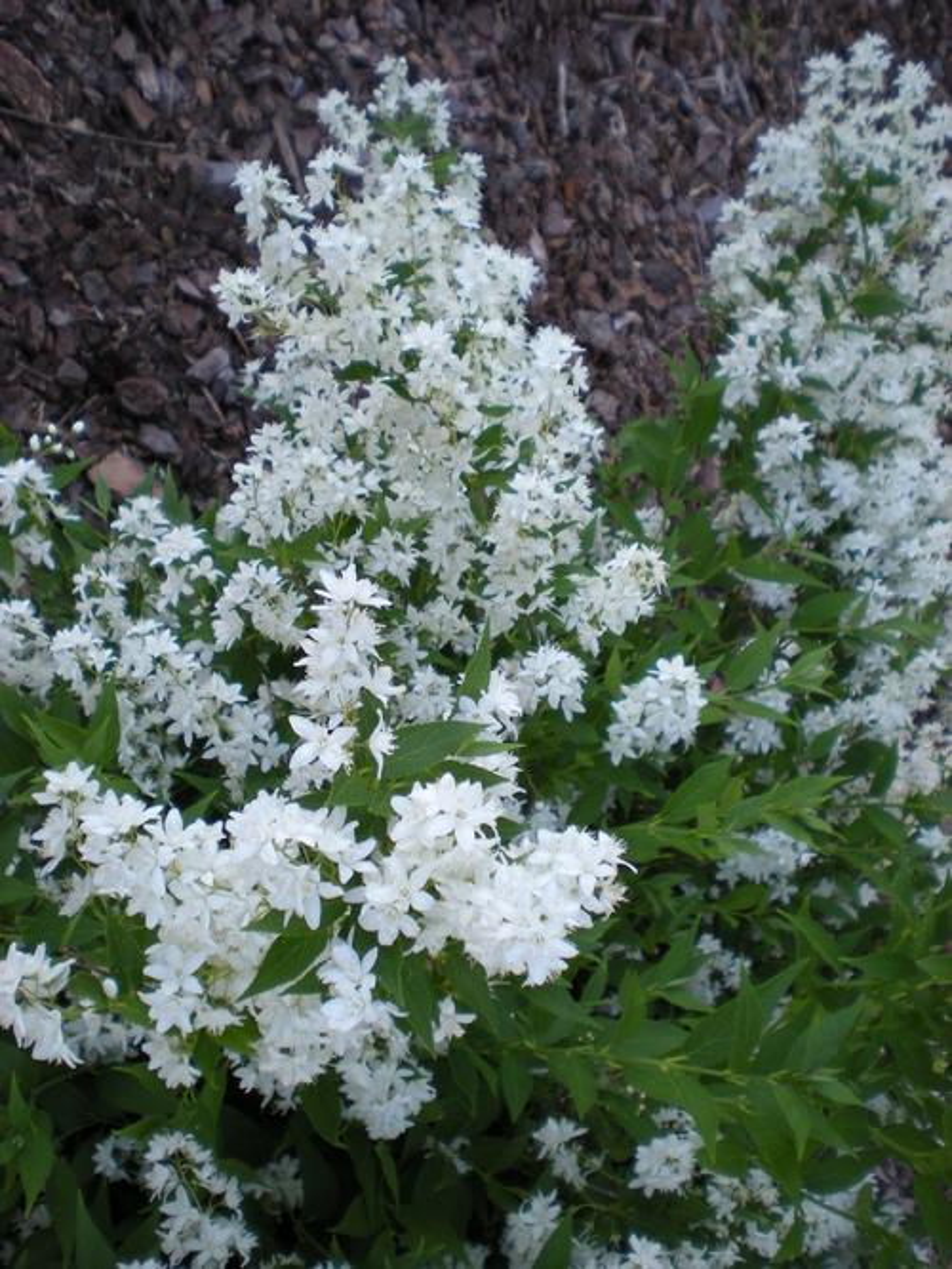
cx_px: 476
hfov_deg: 37.7
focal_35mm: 38
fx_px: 1393
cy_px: 634
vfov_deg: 49.0
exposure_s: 1/75
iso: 64
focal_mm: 6.3
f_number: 3.1
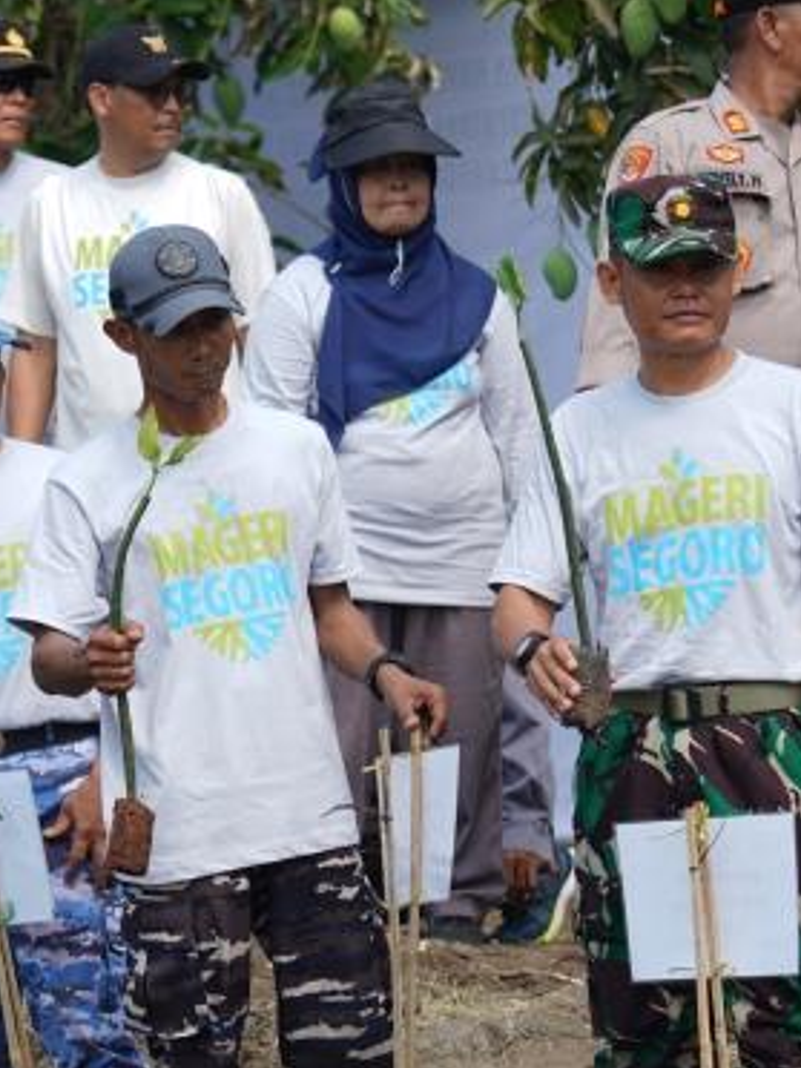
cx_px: 227
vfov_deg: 7.5
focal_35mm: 265
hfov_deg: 5.6
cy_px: 699
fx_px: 8176
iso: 80
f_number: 4
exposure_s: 1/400
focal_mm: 100
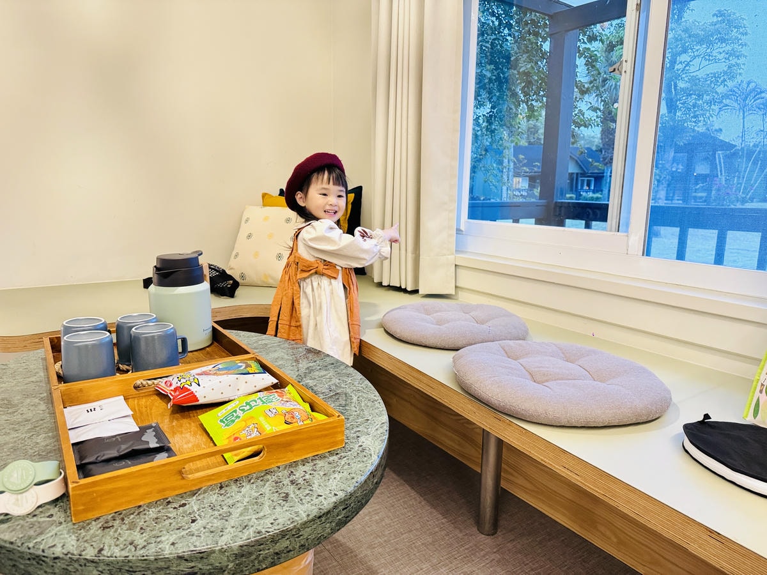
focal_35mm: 24
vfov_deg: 56.8
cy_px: 288
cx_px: 384
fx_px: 532
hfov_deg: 71.6
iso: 400
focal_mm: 6.86
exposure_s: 1/60
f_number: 1.78
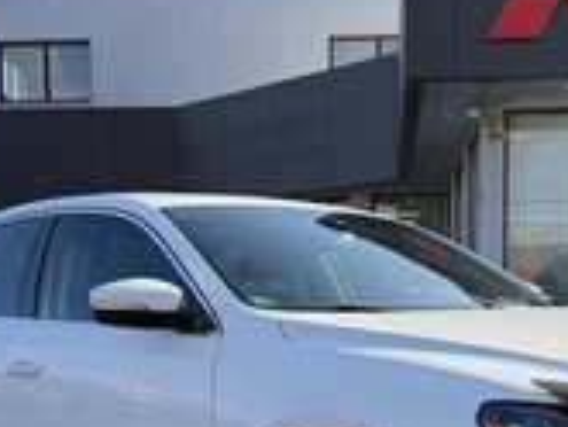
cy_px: 384
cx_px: 344
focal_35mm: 61
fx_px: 1002
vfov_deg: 23.4
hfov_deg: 31.6
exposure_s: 1/2110
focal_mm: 6.76
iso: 80
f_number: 1.78
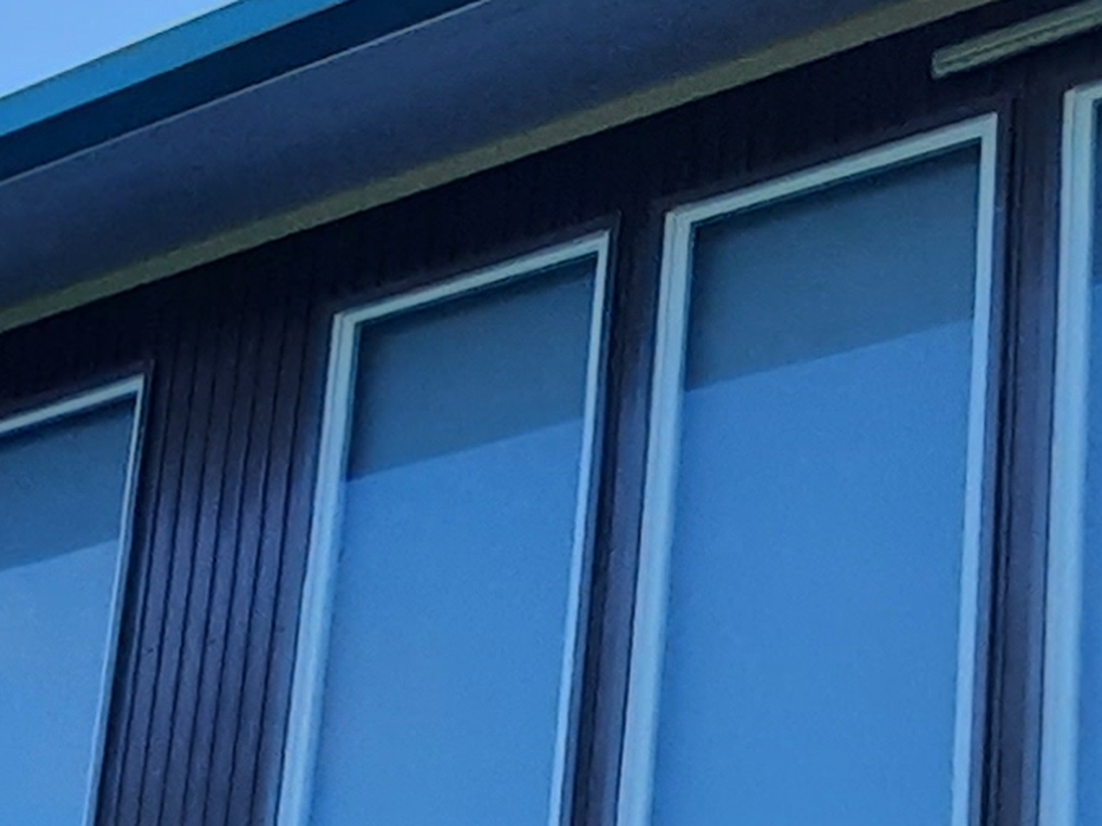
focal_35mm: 77
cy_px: 1019
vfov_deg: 18.1
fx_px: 2451
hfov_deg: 25.3
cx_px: 704
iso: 40
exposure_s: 1/1000
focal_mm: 1.74
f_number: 2.2
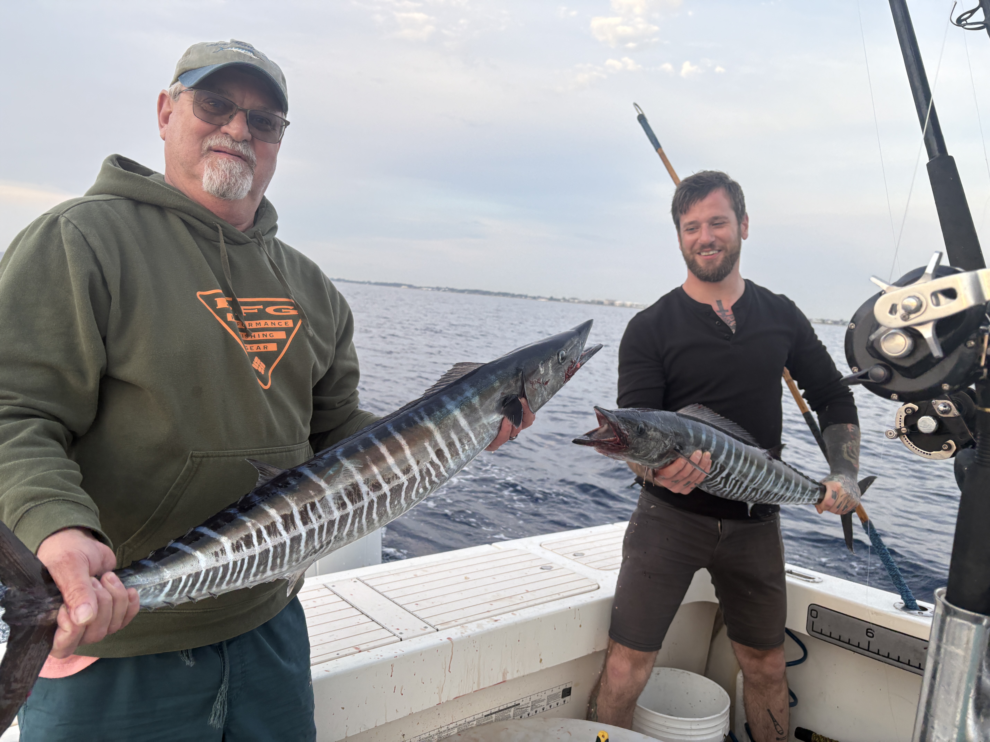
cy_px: 371
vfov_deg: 53.1
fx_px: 744
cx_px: 495
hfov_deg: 67.3
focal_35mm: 26
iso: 50
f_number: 1.6
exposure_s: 1/453
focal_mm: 5.96
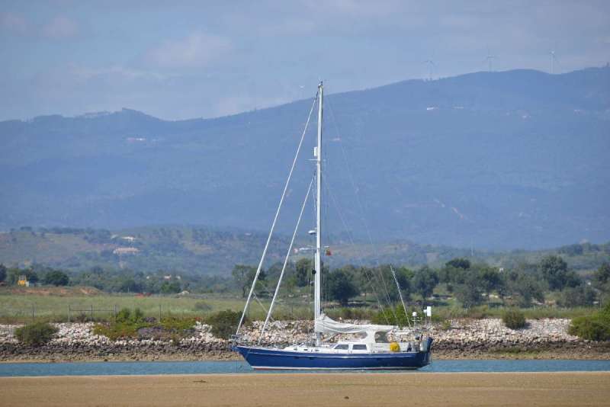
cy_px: 204
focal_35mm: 410
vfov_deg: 3.4
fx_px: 6949
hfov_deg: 5.0
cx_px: 305
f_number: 9
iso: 125
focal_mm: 410
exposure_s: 1/320
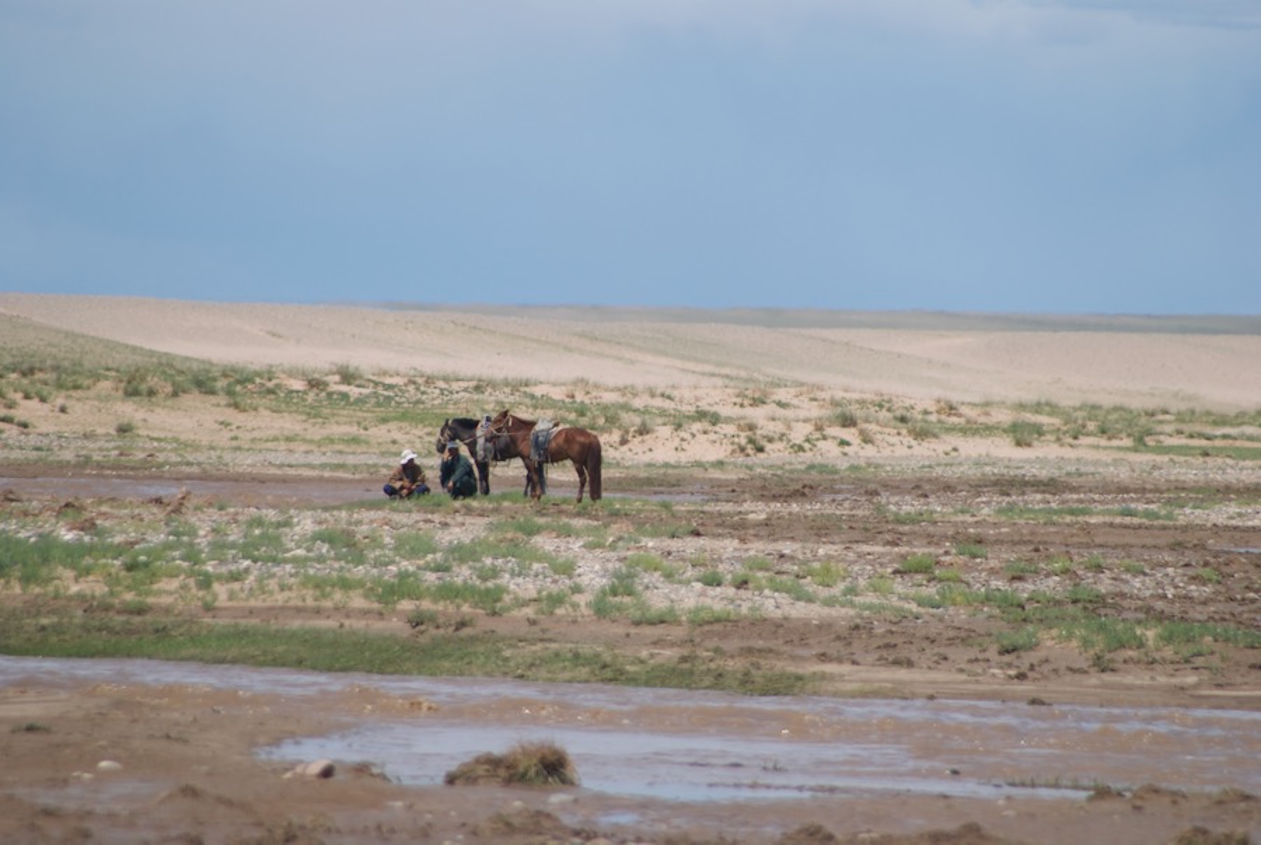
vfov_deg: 3.1
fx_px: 15786
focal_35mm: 450
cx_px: 630
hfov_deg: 4.6
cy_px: 422
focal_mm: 300
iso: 200
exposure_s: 1/800
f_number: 6.3
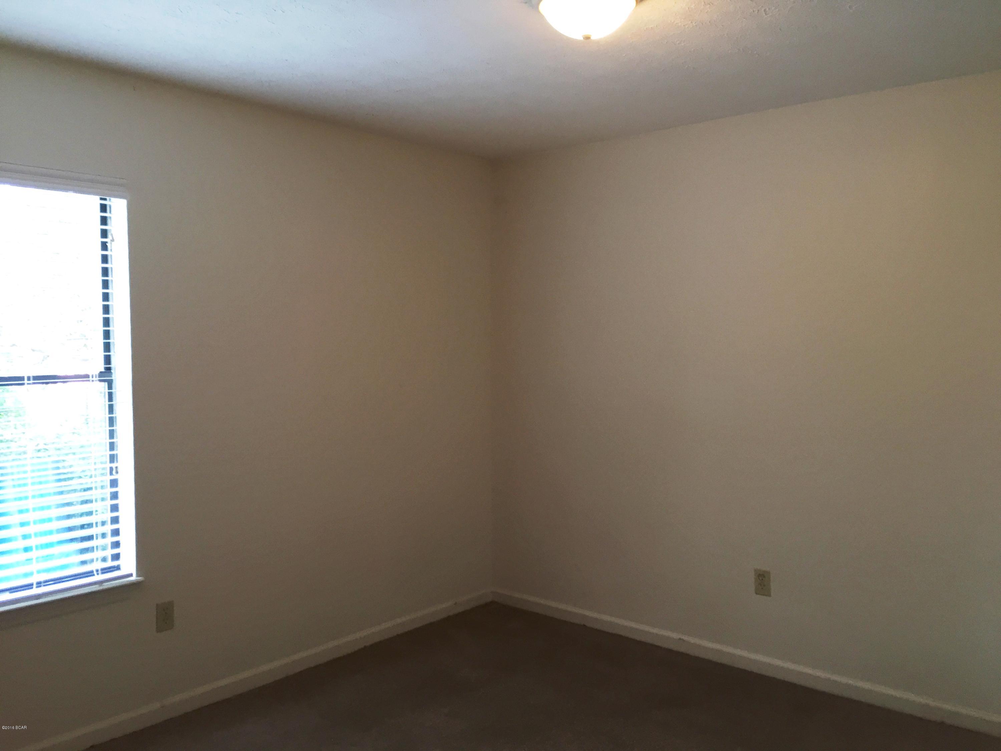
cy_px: 376
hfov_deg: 61.7
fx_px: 839
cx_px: 500
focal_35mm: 29
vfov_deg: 48.2
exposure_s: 1/30
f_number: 2.2
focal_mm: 4.15
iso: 80
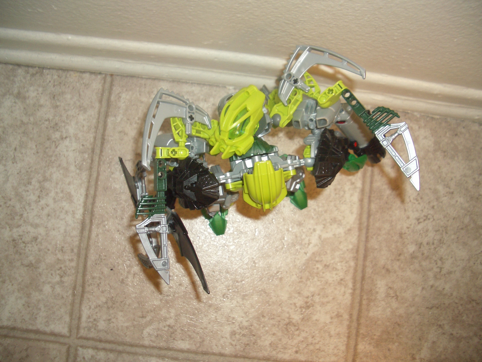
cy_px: 181
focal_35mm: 35
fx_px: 487
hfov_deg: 52.6
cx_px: 241
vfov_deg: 40.7
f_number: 2.6
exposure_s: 1/60
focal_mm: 5.8
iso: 100
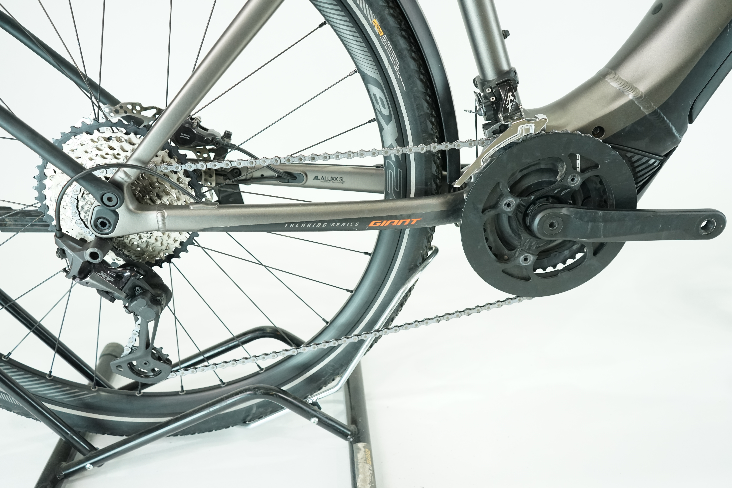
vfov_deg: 46.4
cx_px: 366
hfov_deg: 65.5
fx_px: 569
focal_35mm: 28
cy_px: 244
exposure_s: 1/200
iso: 2000
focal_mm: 28
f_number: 4.5
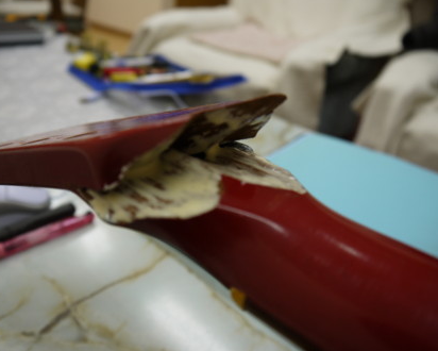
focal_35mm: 32
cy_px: 174
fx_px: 415
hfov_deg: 55.6
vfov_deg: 45.8
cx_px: 207
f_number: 3.6
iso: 250
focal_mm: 15
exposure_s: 1/60
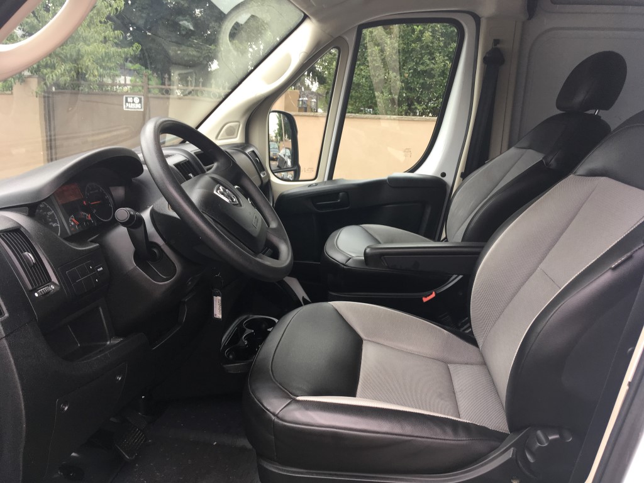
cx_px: 322
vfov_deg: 48.2
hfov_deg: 61.7
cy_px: 242
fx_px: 540
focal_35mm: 29
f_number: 2.2
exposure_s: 1/60
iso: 32
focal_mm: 4.15
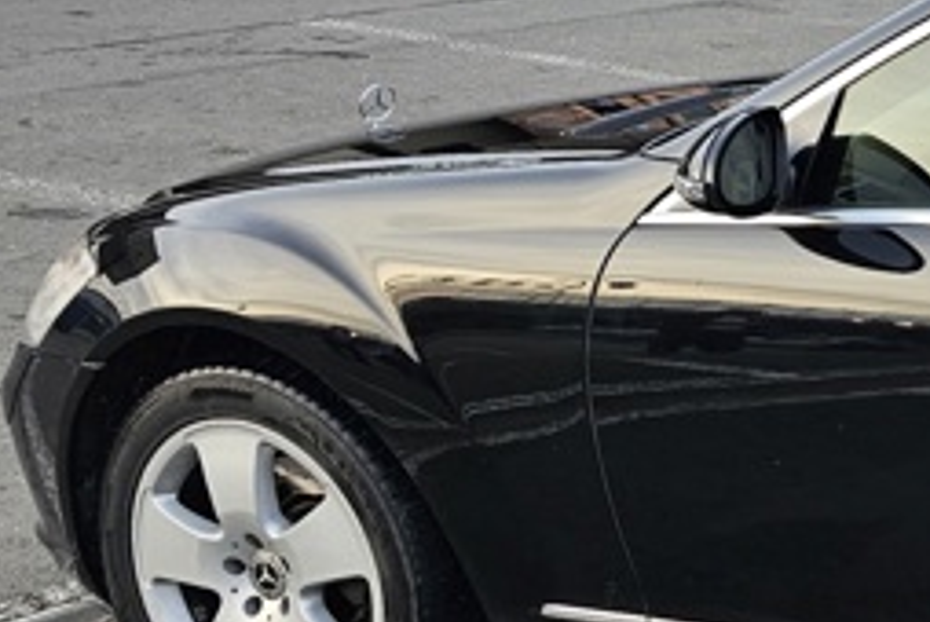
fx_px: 2431
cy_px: 333
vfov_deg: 14.6
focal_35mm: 94
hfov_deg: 17.4
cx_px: 1703
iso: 50
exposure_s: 1/100
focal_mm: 6.3
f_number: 1.7
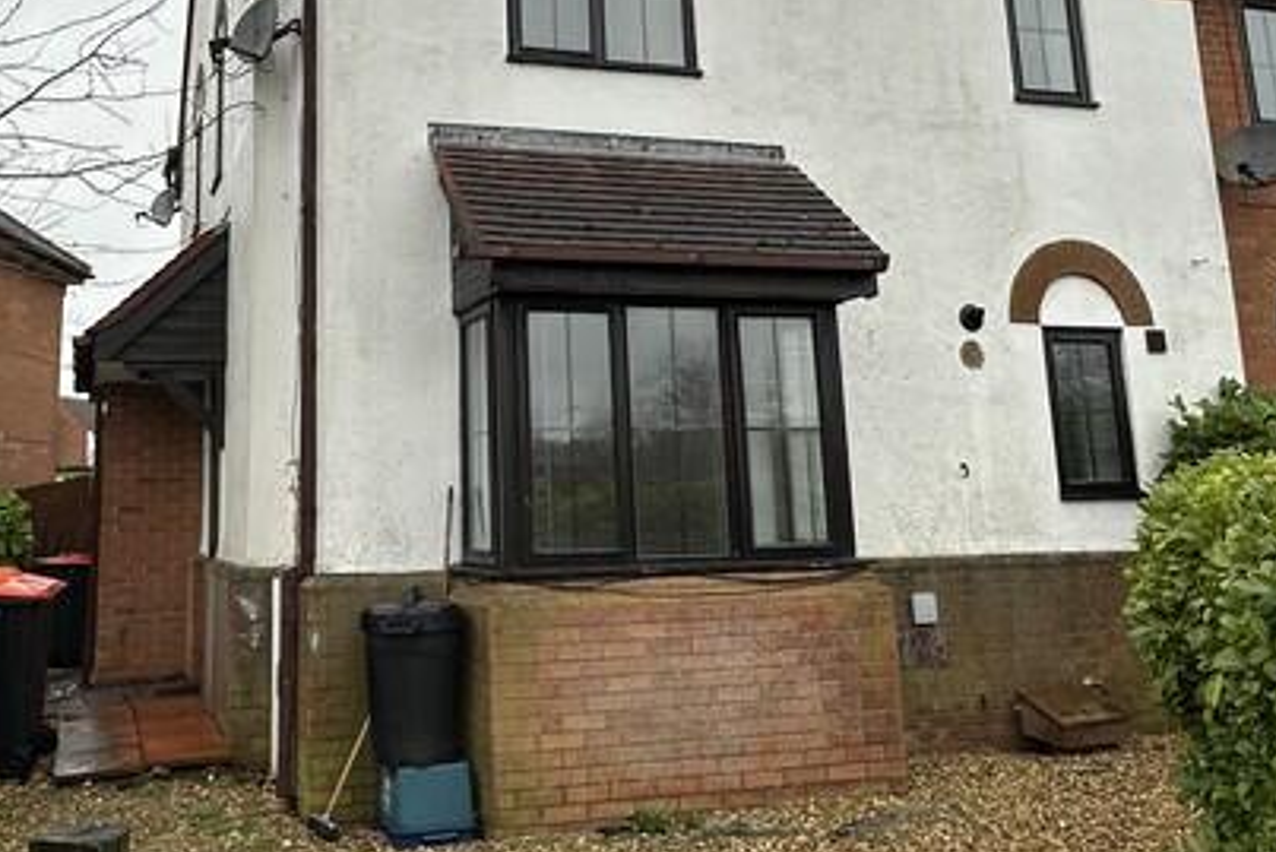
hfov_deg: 51.2
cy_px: 228
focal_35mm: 37
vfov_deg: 35.3
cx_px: 453
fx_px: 1312
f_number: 2.2
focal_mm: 2.22
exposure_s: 1/220
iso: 40
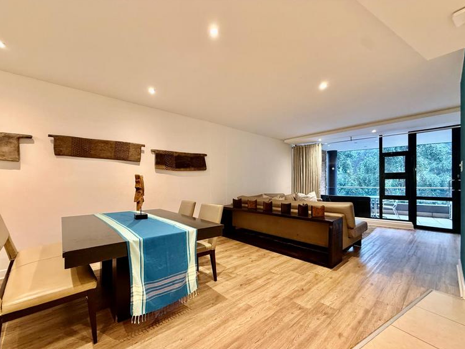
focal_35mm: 15
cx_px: 227
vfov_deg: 81.7
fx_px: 201
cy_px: 184
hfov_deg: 98.2
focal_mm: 2.22
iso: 320
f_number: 2.2
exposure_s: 1/50
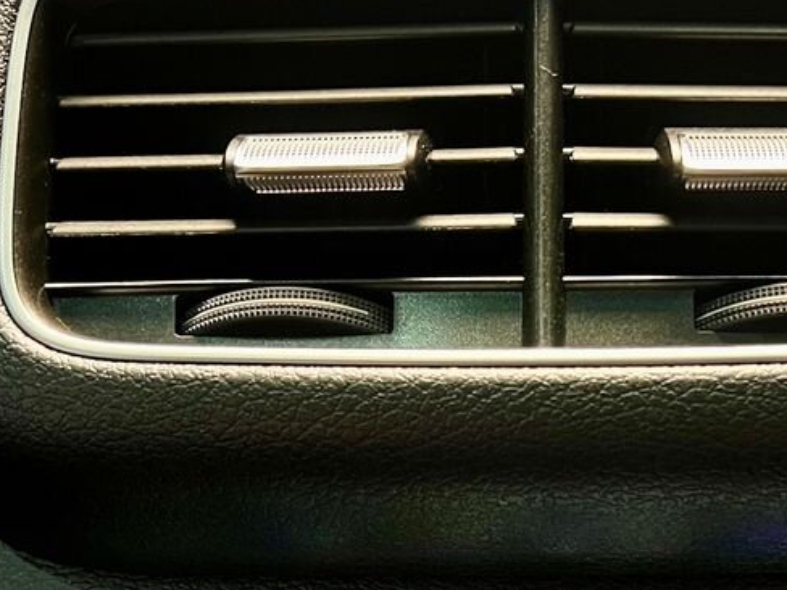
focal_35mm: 64
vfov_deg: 22.3
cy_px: 553
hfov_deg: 30.0
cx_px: 535
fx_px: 1455
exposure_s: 1/34
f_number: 1.5
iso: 640
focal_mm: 5.7
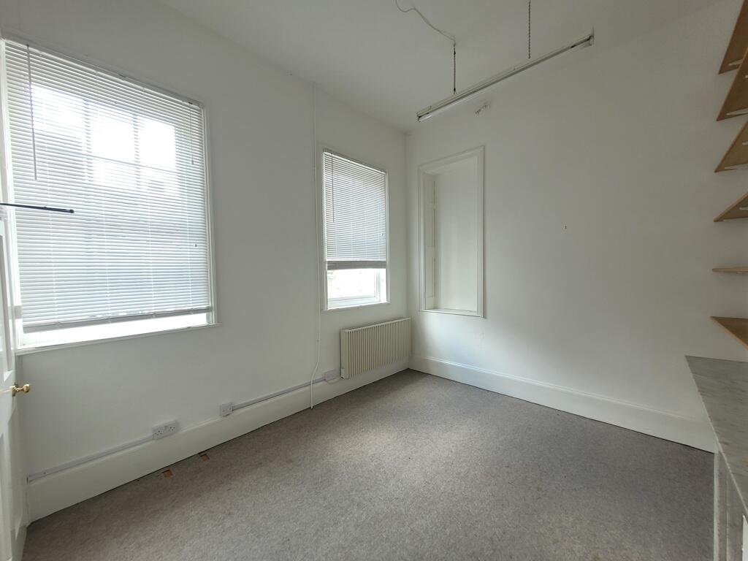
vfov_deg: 89.9
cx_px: 374
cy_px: 280
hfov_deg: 106.2
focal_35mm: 13
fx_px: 281
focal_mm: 1.74
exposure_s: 1/50
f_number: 2.2
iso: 50
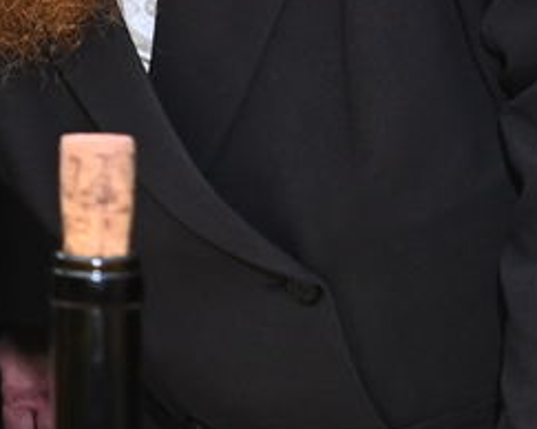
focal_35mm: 173
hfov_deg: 10.0
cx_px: -661
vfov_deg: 8.8
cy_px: -93
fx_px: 2747
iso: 1250
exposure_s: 1/200
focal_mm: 32
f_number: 7.1
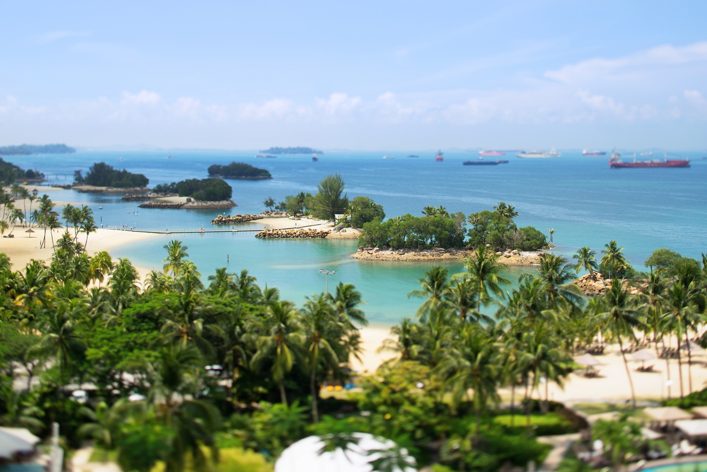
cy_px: 236
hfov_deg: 42.7
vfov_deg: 29.3
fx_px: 903
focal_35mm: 46
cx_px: 348
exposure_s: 1/1000
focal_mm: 45
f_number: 4
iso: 100
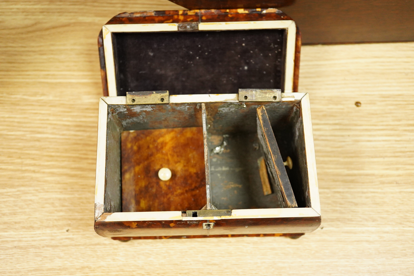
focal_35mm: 45
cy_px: 138
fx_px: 517
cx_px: 207
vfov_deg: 29.9
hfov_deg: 43.6
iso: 2500
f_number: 3.5
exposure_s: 1/250
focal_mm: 30
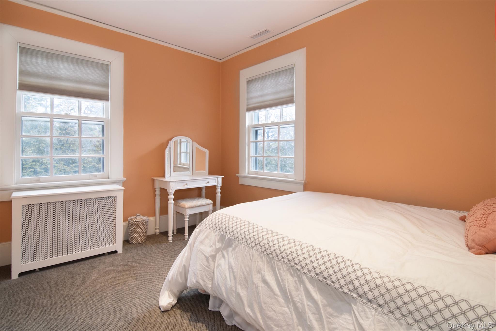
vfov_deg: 72.0
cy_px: 166
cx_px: 248
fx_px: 227
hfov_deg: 95.0
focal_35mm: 16
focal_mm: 11
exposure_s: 1/60
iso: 640
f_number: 8
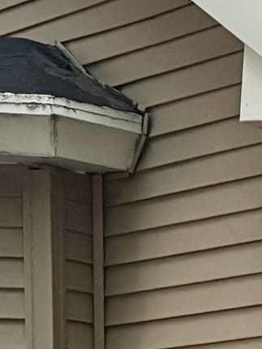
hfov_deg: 8.0
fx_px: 1727
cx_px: 623
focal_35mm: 171
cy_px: 563
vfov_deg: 11.0
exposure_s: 1/31
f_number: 1.78
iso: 1000
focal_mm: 6.76
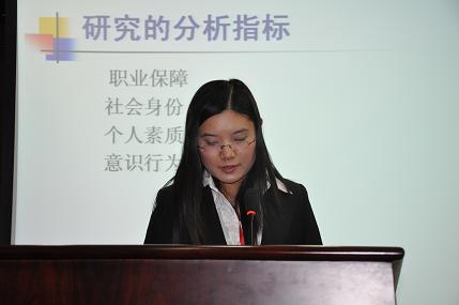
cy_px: 152
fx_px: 955
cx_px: 230
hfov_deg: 27.0
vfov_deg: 18.1
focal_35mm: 75
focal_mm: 50
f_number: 5
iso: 800
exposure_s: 1/100
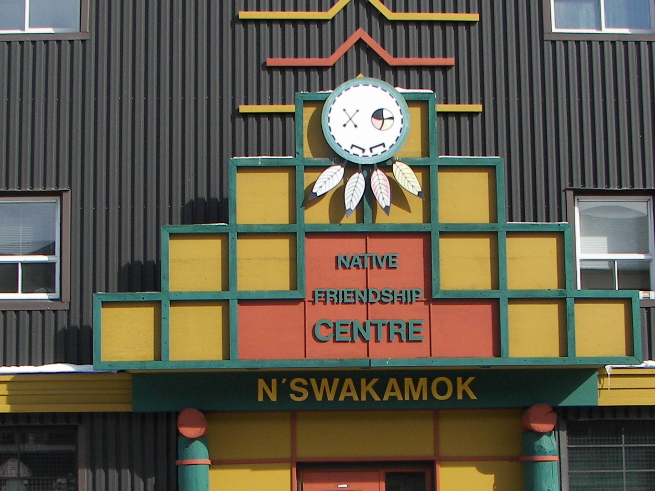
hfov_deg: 24.7
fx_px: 1495
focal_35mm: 79
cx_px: 326
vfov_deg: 18.6
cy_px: 294
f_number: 4
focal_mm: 6.1
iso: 64
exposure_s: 1/640
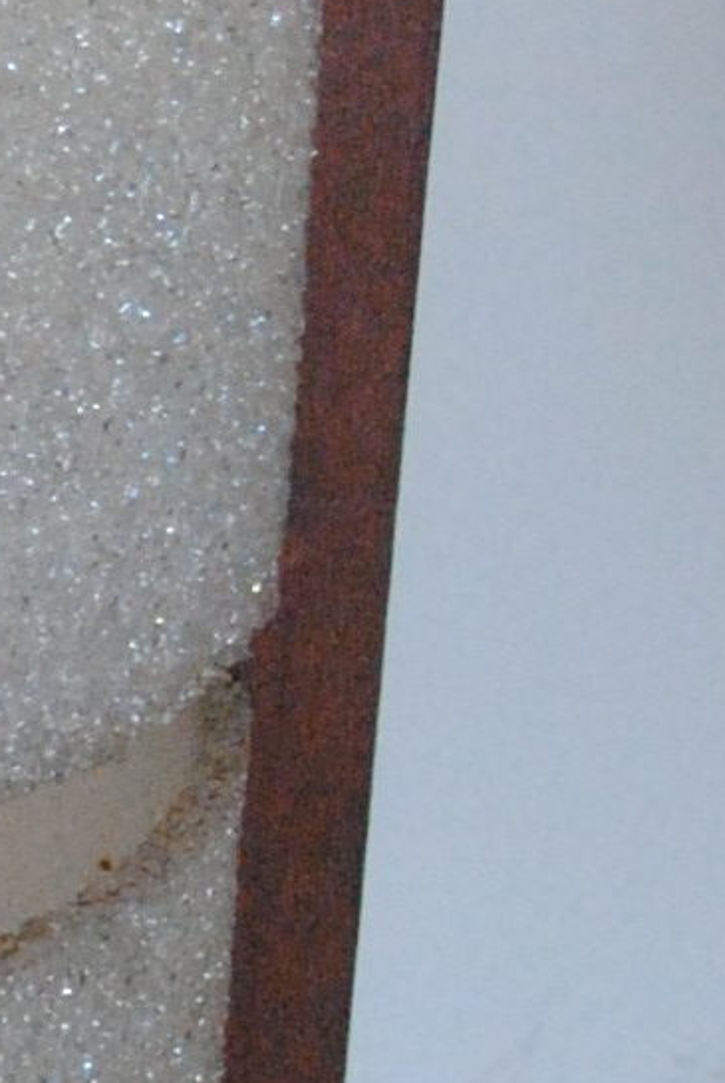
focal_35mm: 320
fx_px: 9635
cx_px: -596
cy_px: 833
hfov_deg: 4.3
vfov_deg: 6.4
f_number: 4.2
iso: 1250
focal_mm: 30
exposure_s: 1/30
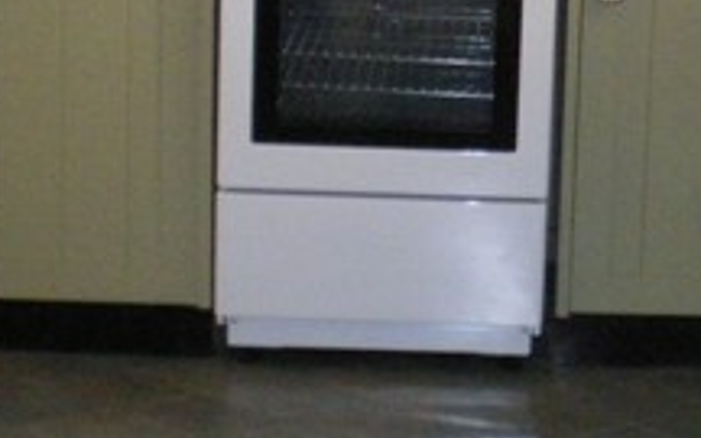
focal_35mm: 106
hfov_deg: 19.4
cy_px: -130
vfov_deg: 12.0
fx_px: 2025
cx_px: 561
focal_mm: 6.3
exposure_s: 1/50
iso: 800
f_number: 3.1
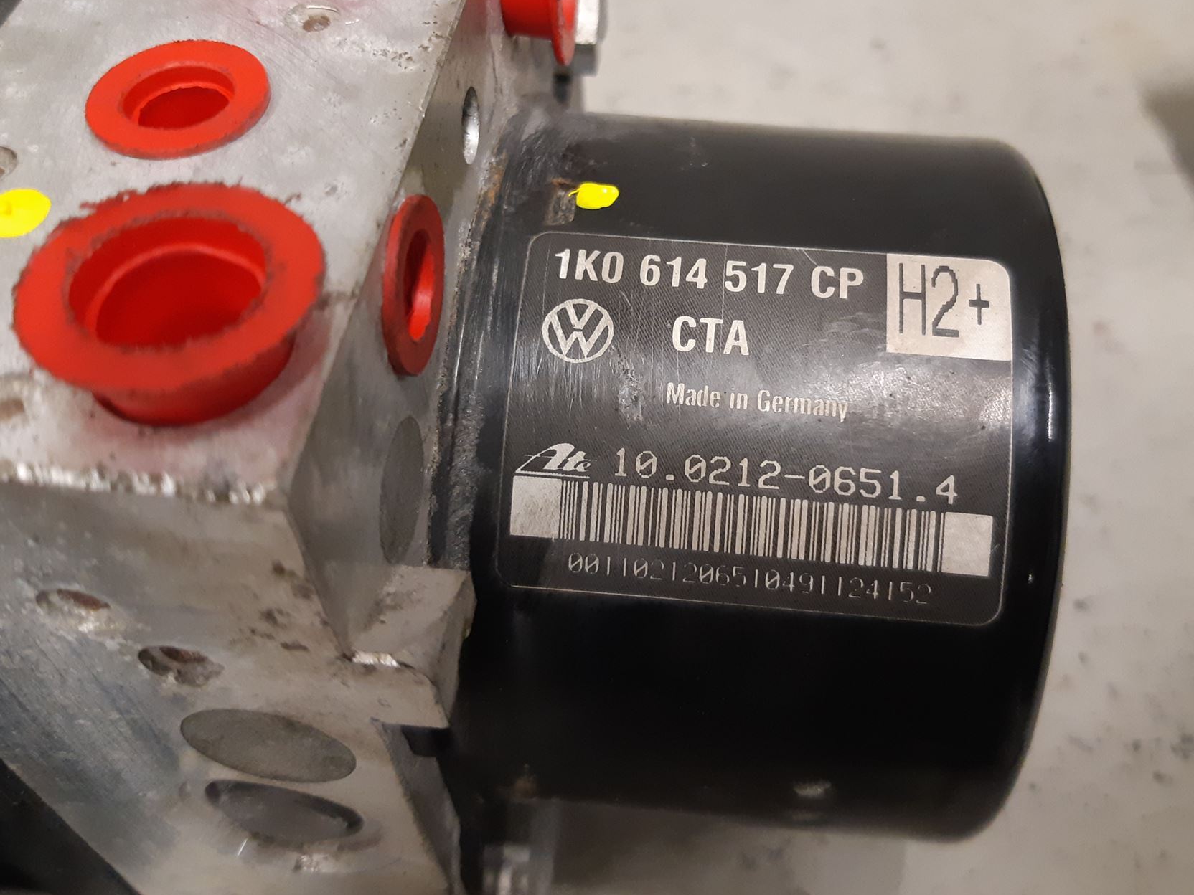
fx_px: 1104
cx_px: 666
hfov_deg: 56.7
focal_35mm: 32
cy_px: 359
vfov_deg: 43.9
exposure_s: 1/50
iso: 320
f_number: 1.7
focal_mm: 3.93
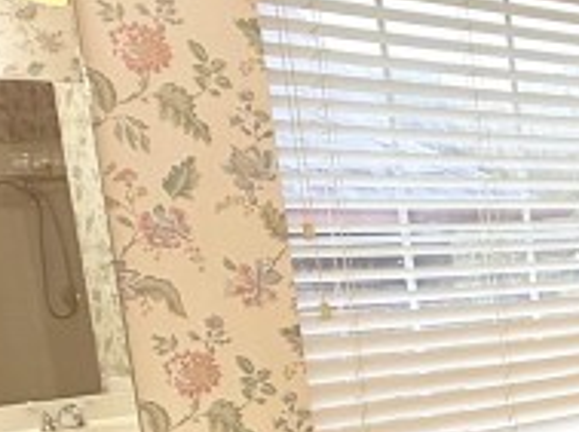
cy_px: 460
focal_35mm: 76
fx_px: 1269
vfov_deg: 18.7
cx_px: 1057
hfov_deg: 19.2
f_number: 2.2
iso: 80
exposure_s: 1/120
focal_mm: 2.22
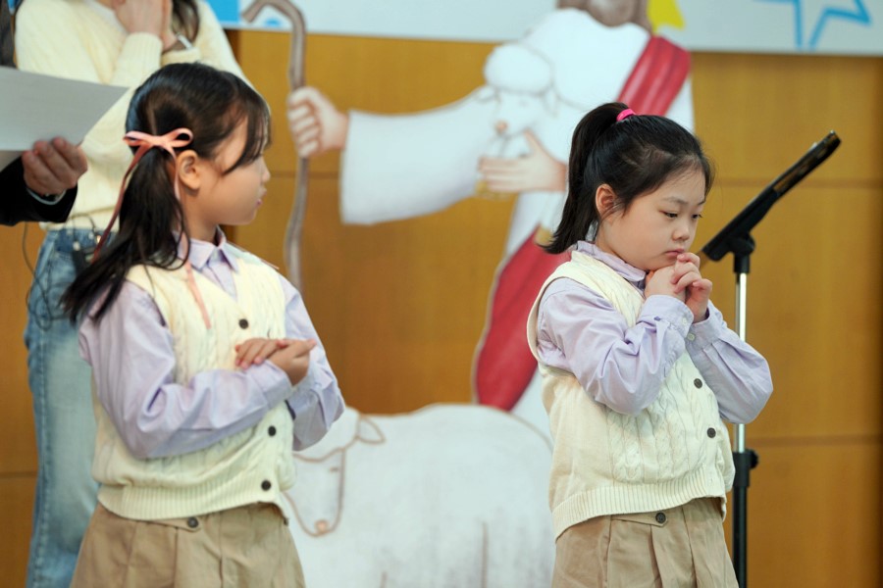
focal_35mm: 197
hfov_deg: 10.4
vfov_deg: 7.0
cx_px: 442
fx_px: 4832
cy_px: 294
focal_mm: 197
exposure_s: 1/200
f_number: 4
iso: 1000
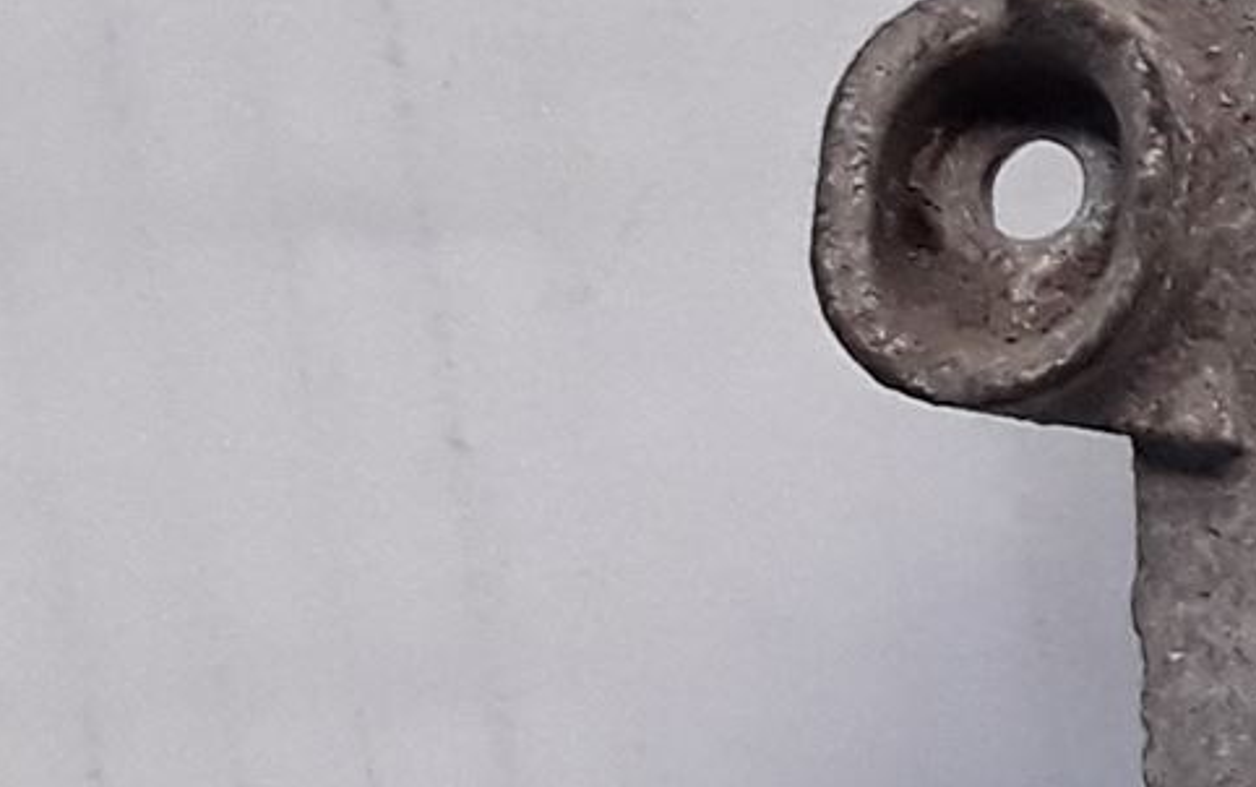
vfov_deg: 10.4
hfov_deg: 14.0
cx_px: 2522
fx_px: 4316
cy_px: 352
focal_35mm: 126
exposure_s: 1/160
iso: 100
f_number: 1.9
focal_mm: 2.91
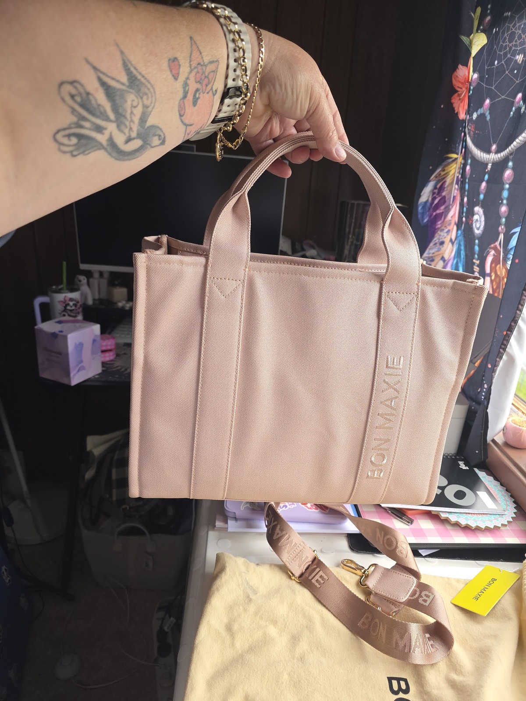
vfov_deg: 73.9
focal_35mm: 23
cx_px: 263
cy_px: 350
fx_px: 466
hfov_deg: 58.9
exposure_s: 1/180
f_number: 1.7
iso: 64
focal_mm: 6.3
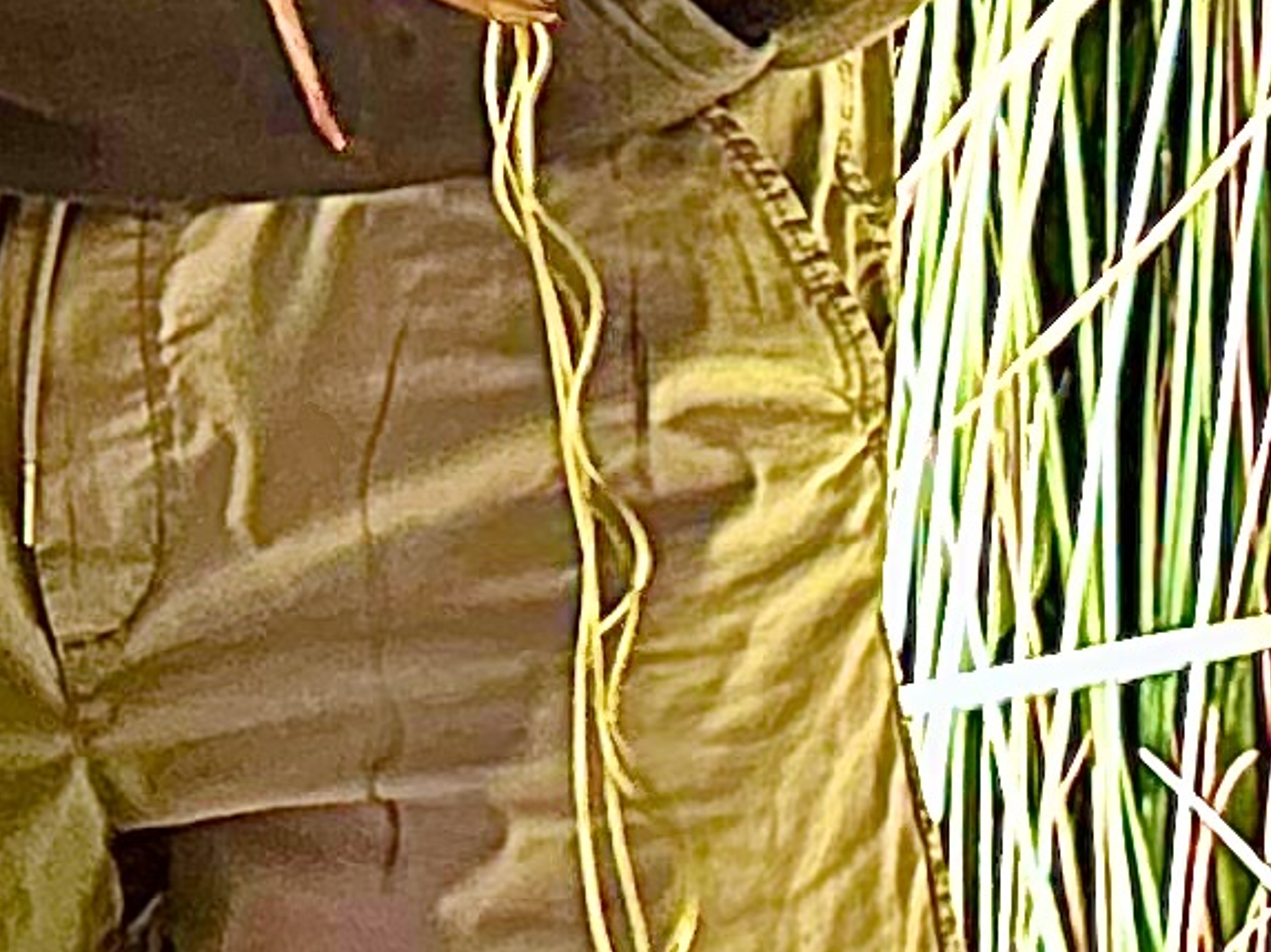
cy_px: -1782
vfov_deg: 7.8
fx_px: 6201
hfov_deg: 11.1
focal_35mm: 169
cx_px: -870
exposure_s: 1/27
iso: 2000
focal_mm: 6.86
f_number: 1.78
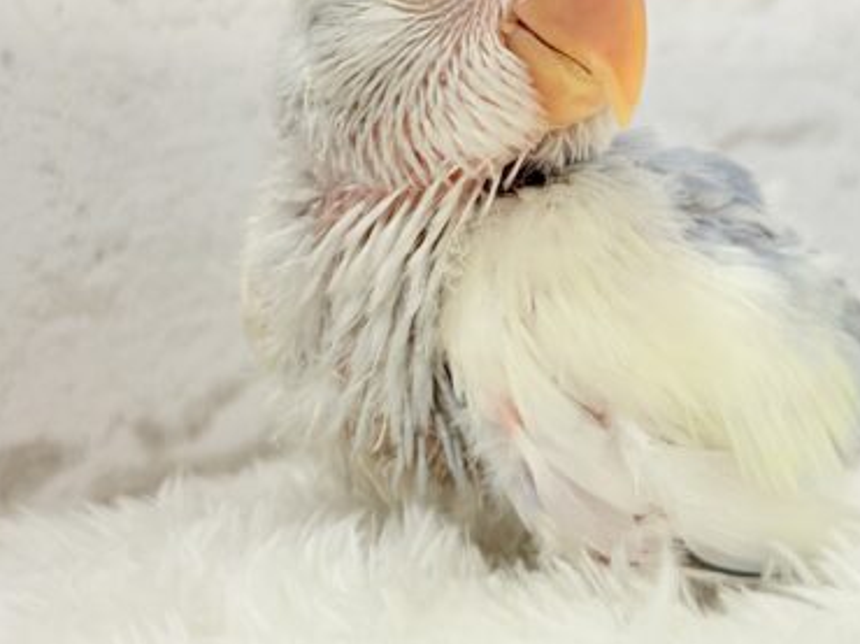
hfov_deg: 21.7
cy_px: 179
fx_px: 2235
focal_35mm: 90
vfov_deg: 16.3
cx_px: 537
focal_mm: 5.96
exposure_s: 1/50
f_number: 1.6
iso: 50
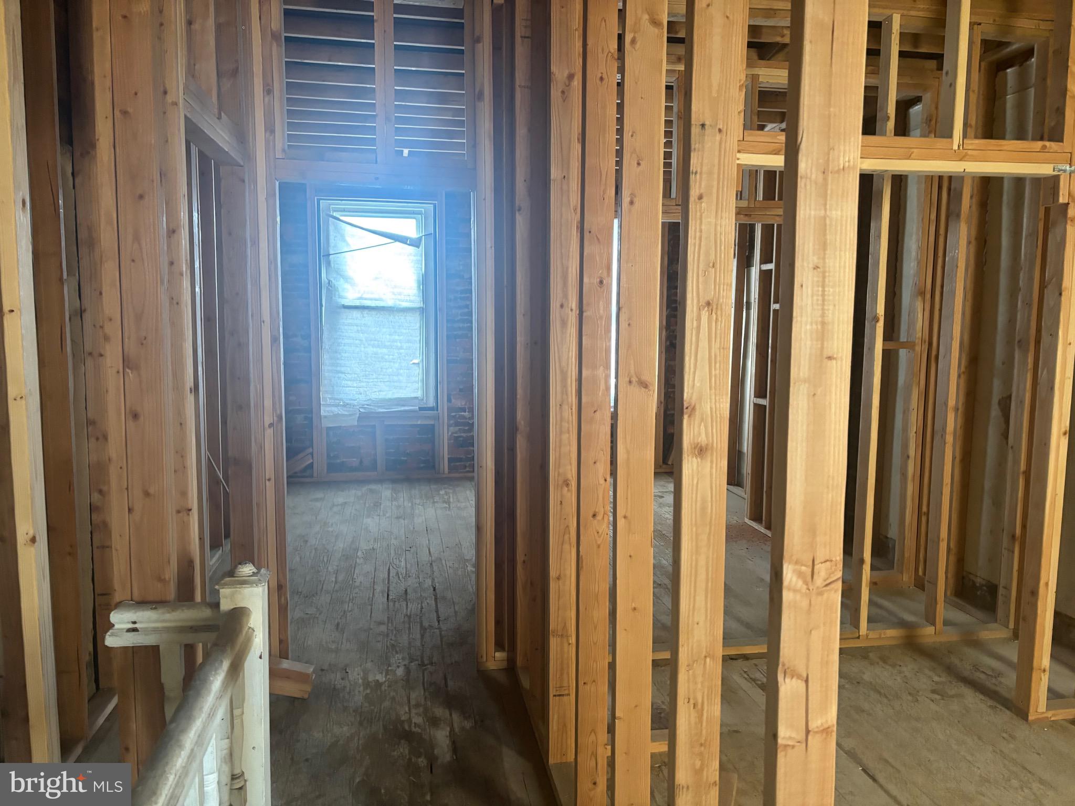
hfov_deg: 67.3
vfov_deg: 53.1
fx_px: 807
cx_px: 538
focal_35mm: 26
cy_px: 403
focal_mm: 5.96
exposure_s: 1/60
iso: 320
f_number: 1.6
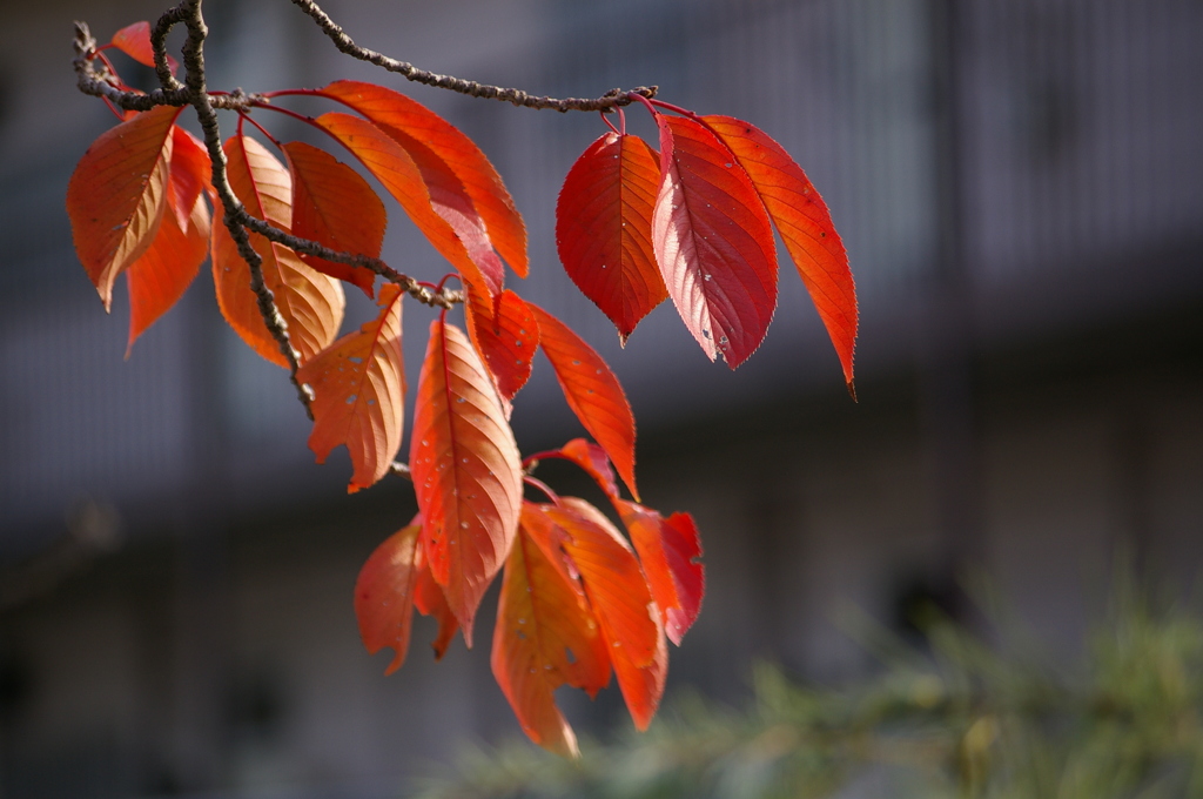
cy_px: 400
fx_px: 6908
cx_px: 602
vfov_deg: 6.6
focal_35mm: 207
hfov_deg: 10.0
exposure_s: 1/350
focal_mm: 138
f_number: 4.5
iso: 200
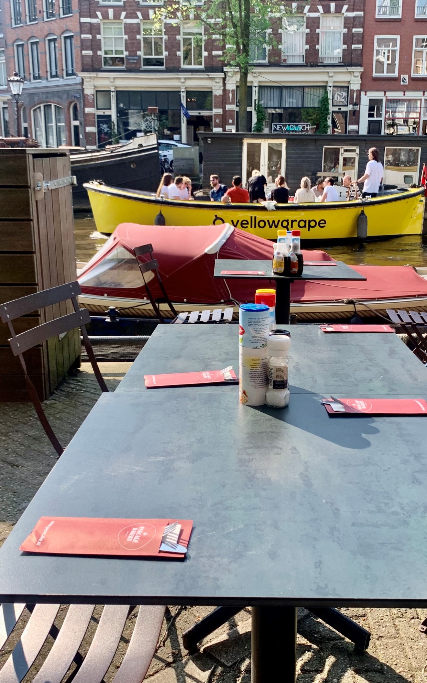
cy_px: 342
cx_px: 235
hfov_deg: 34.4
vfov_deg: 52.7
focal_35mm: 37
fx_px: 689
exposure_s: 1/639
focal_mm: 4.25
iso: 25
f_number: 1.8
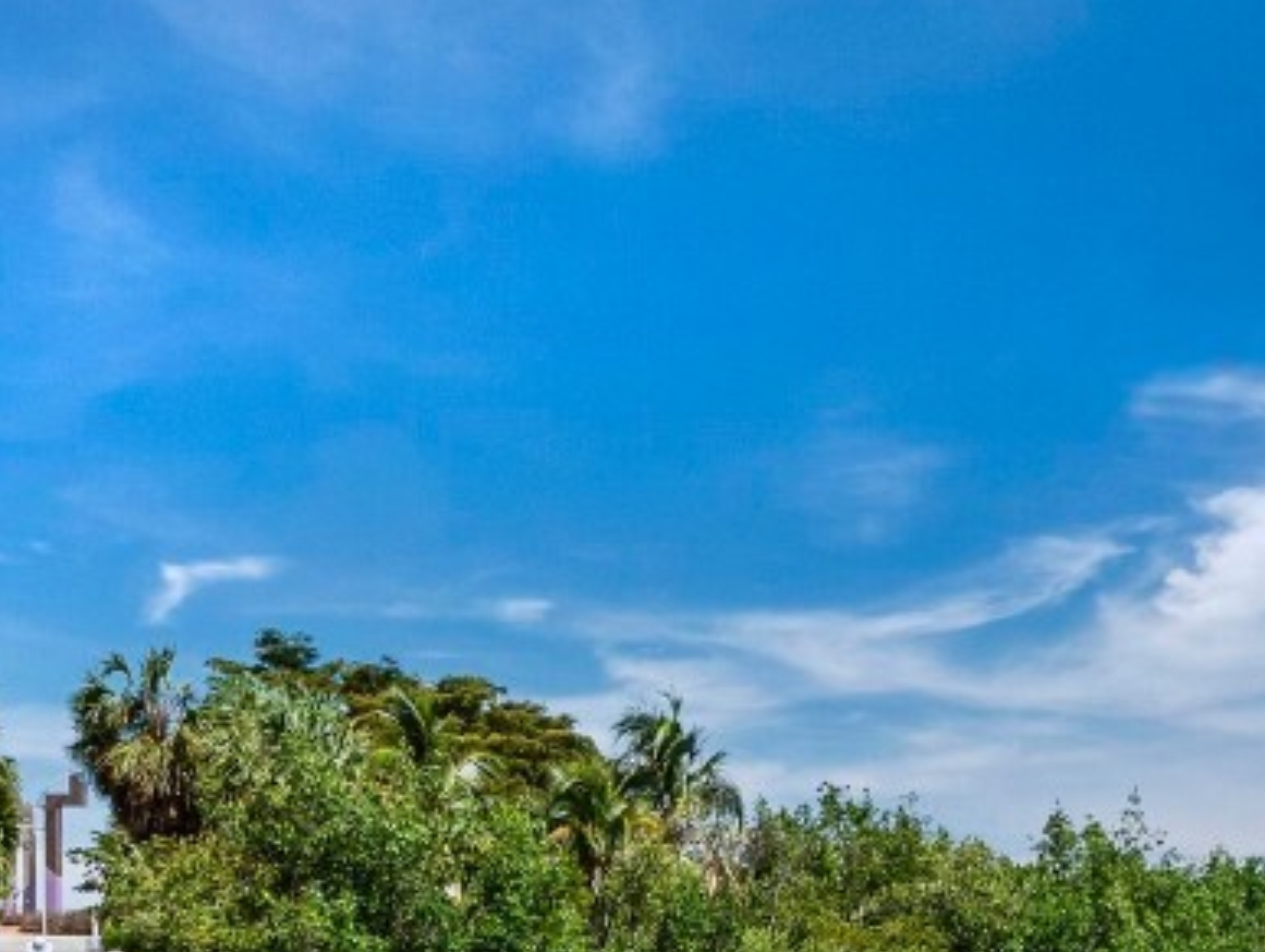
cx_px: 752
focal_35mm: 37
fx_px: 1353
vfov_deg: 35.0
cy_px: 962
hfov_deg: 49.8
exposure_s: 1/160
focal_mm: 7
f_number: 10
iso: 400
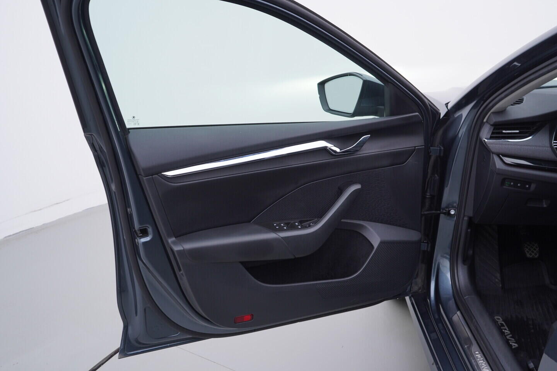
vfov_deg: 36.9
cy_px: 186
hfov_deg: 53.1
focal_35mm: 36
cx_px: 278
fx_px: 557
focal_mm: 24
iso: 125
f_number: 3.5
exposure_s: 1/60
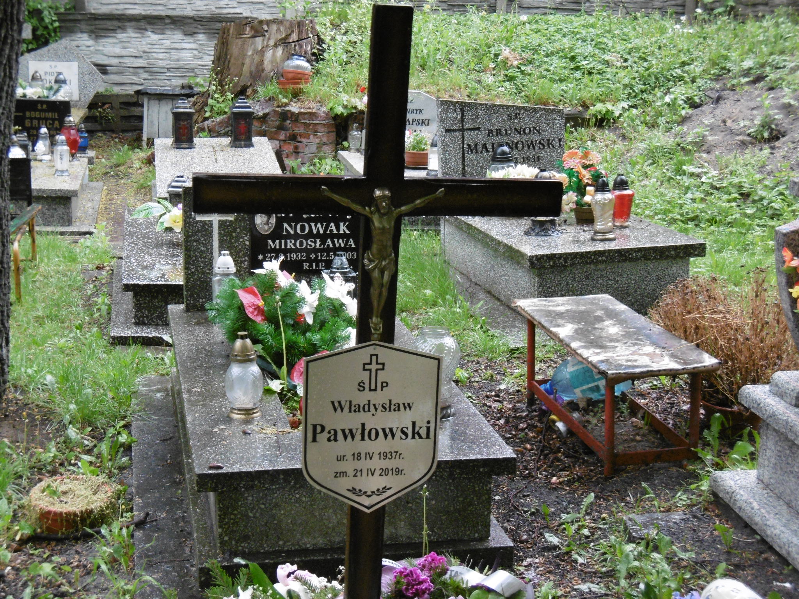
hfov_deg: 32.7
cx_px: 400
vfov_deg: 24.8
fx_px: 1362
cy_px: 300
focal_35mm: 59
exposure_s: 1/60
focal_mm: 10.5
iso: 320
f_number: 4.2
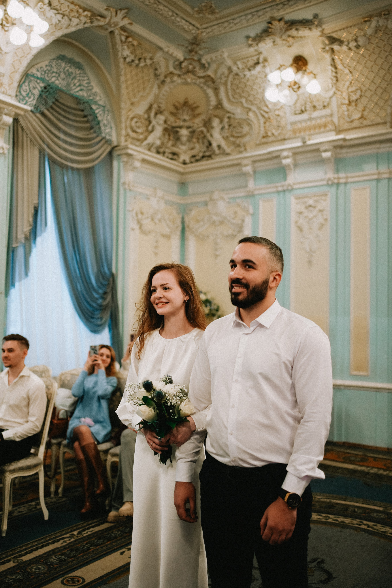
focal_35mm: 35
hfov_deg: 37.9
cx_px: 196
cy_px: 294
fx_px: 572
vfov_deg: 54.4
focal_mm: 35
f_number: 1.8
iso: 1000
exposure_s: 1/320
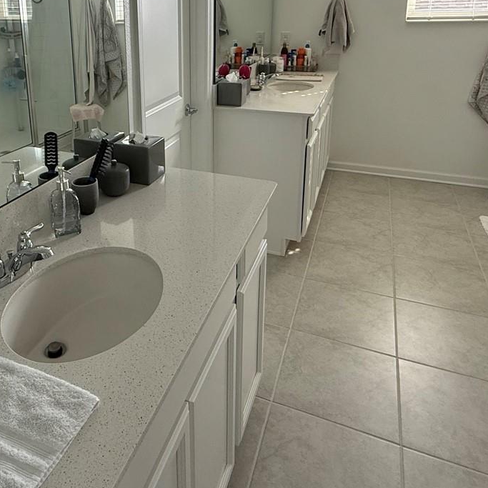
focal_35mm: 29
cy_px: 121
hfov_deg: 54.2
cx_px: 153
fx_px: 463
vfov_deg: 53.1
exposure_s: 1/120
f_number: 2.2
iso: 160
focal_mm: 2.22
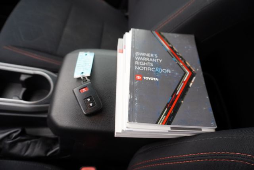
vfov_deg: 53.2
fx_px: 169
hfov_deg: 73.7
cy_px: 85
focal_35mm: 24
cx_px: 127
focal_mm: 16
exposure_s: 1/60
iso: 400
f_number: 4
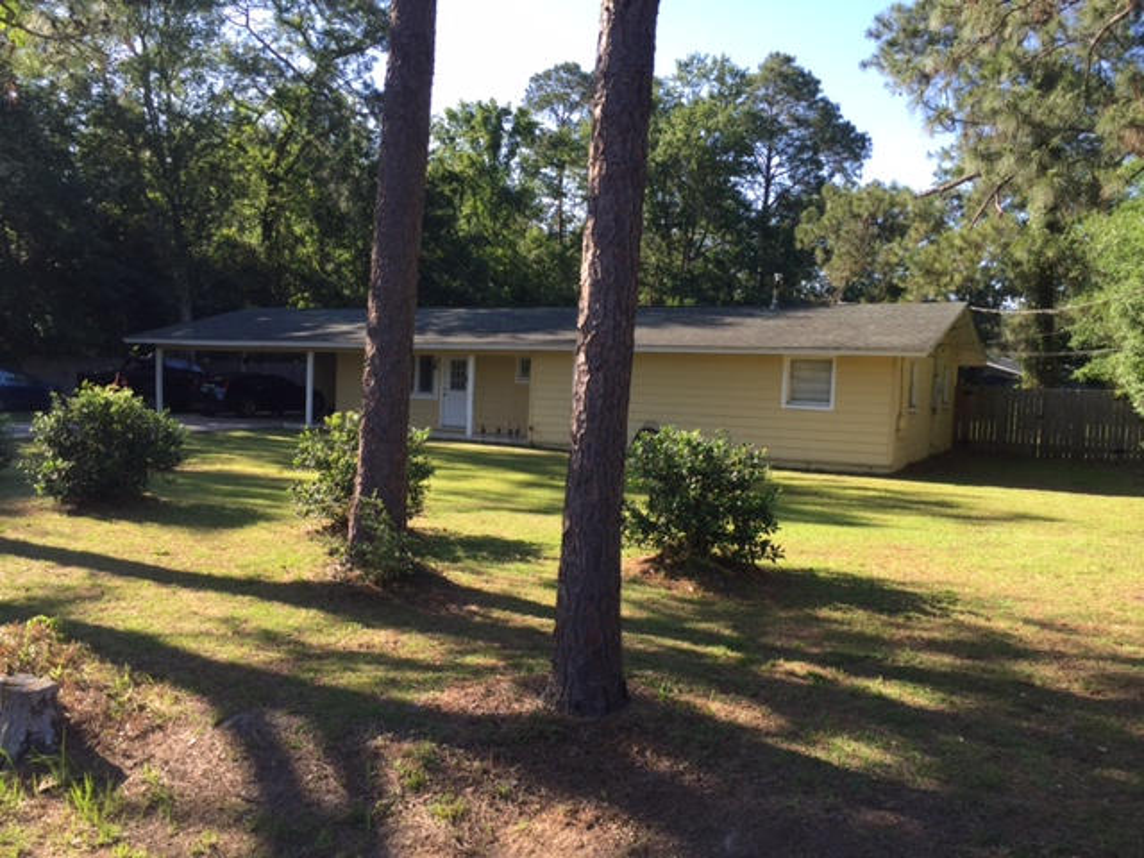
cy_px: 429
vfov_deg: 48.2
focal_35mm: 29
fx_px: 958
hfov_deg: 61.7
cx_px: 572
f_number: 2.2
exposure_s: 1/439
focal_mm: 4.15
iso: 32
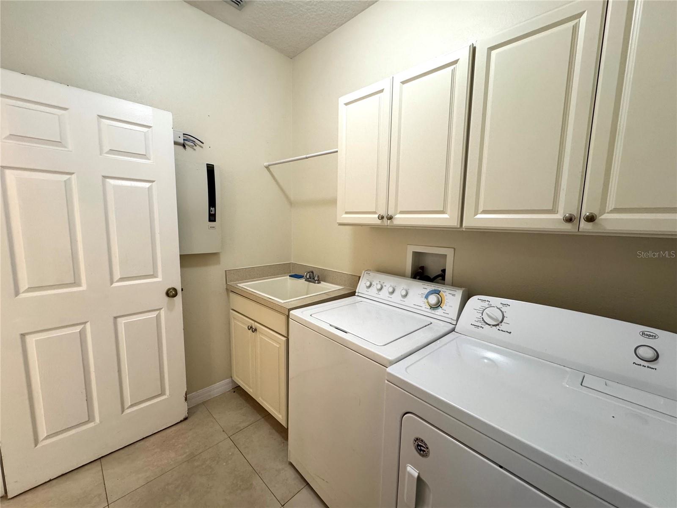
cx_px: 338
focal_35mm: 14
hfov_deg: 102.1
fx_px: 274
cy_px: 254
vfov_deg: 85.7
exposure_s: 1/60
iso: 250
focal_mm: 2.22
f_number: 2.2
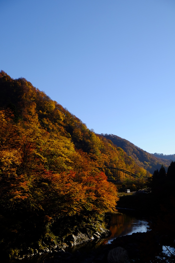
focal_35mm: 43
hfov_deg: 31.2
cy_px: 132
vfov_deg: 45.4
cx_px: 88
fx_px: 314
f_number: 4
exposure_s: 1/2700
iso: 400
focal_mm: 28.9
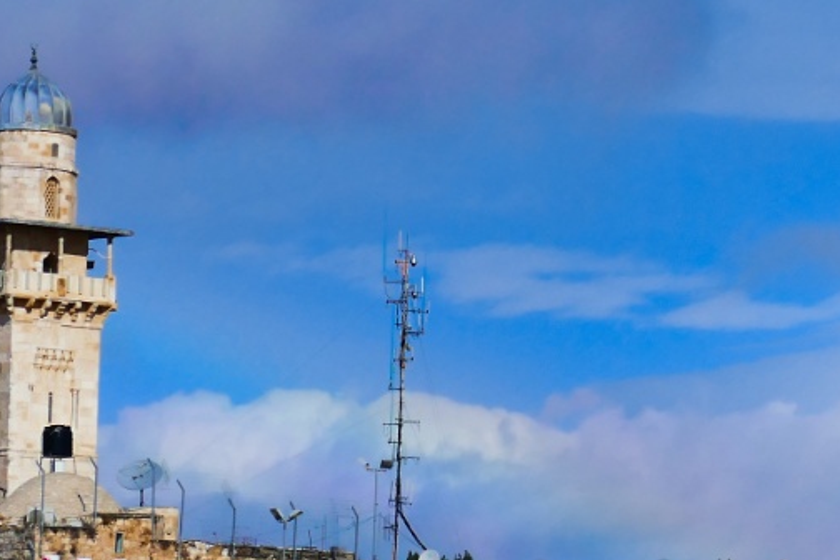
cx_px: 738
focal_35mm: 251
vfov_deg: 5.4
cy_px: 702
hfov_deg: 8.2
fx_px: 5856
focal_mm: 28.7
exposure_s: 1/1600
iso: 125
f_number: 6.3
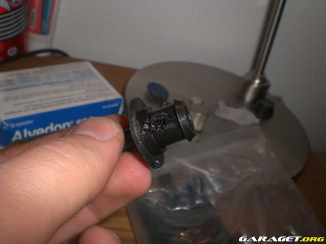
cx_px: 163
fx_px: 358
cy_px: 122
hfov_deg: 49.0
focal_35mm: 38
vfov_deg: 37.7
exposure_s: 1/60
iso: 50
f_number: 4.4
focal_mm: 6.3
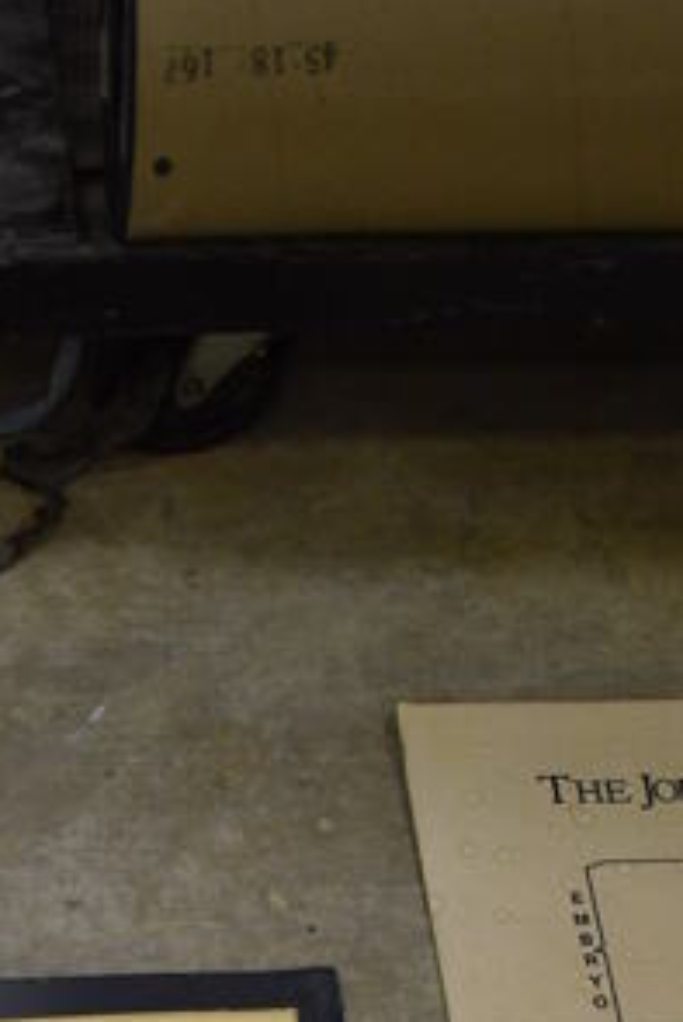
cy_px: 1346
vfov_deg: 20.0
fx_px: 2643
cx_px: -59
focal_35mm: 93
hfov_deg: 14.4
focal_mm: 20
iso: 800
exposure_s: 1/200
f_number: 3.5
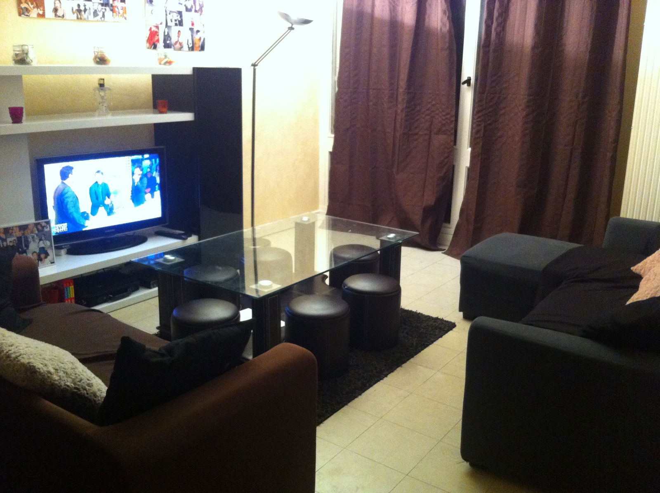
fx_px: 666
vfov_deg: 40.6
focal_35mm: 35
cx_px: 330
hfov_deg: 52.7
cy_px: 246
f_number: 2.8
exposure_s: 1/15
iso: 500
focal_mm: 3.85
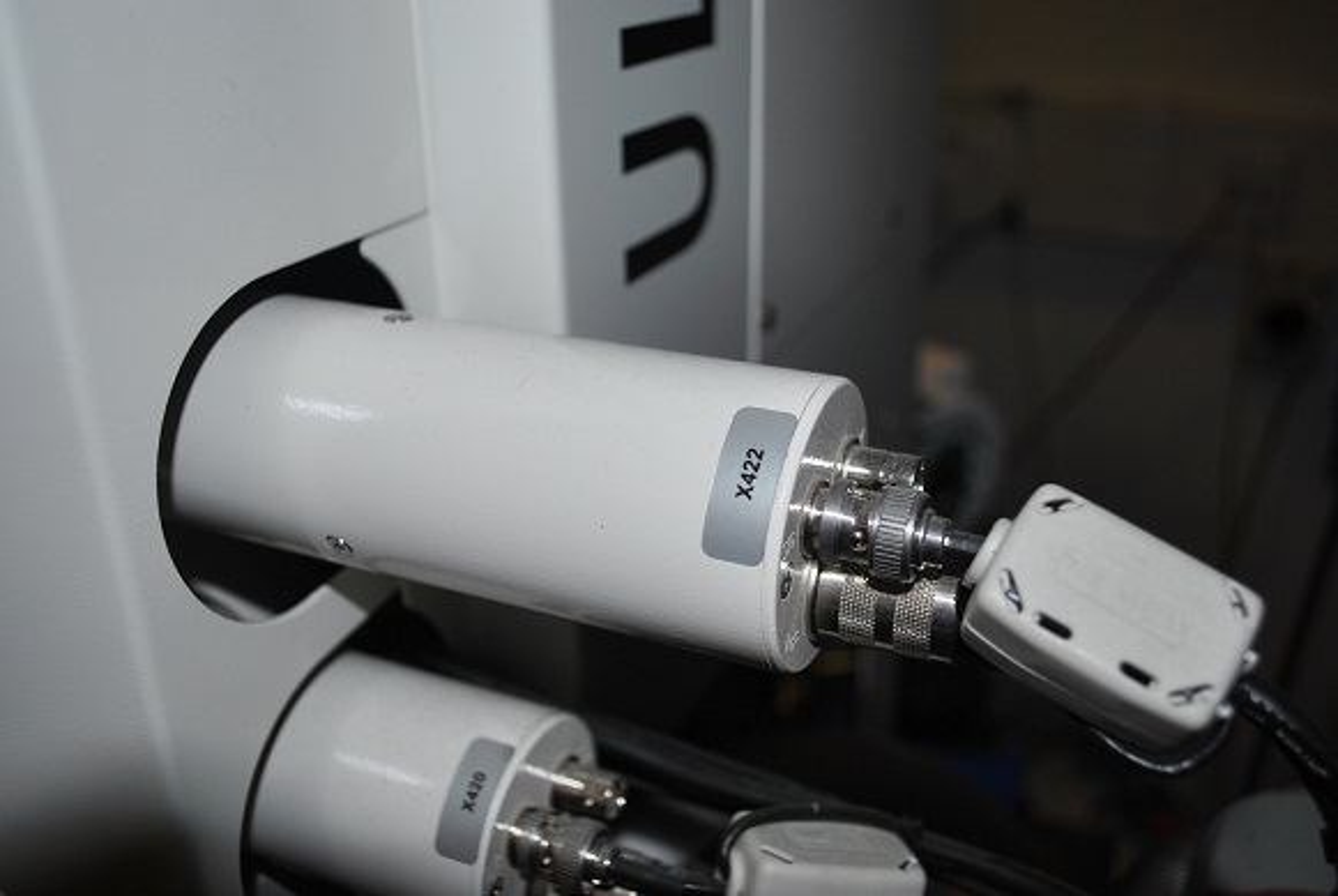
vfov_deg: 40.1
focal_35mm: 33
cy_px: 448
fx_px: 1228
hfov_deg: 57.2
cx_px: 669
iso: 100
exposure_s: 1/125
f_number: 4
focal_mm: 22
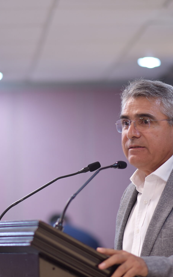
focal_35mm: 152
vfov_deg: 13.8
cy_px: 155
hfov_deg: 8.6
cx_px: 55
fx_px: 1147
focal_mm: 85
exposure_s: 1/125
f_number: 1.8
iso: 320
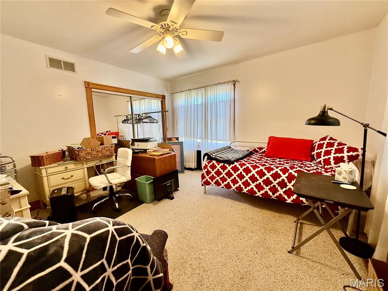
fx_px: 157
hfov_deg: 102.1
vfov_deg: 85.7
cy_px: 146
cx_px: 194
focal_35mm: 14
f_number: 2.2
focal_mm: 2.22
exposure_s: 1/120
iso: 250
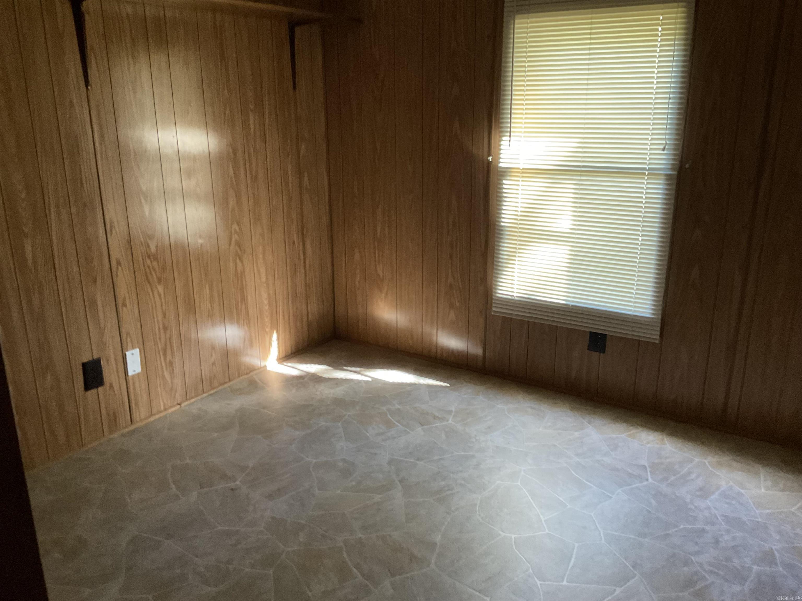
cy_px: 300
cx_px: 401
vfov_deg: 48.2
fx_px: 672
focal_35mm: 29
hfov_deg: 61.7
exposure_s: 1/30
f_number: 1.8
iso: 320
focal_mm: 3
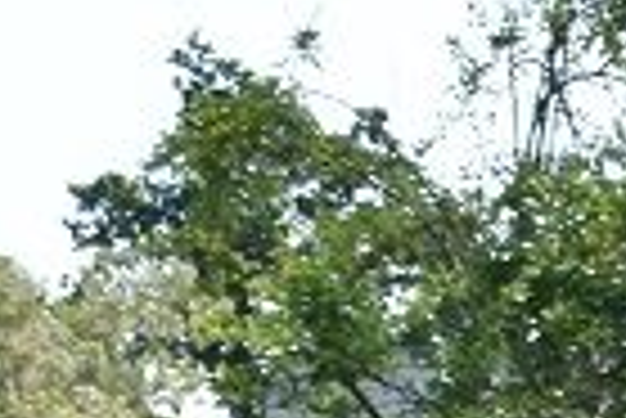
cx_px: 1288
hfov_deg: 9.6
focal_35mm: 199
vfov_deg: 6.3
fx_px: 3464
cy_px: 1312
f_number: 8
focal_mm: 18
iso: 100
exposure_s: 1/200
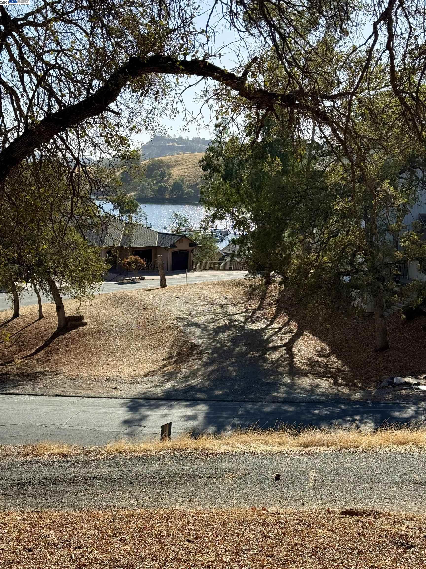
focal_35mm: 48
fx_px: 788
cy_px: 284
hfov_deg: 30.3
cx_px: 213
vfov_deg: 39.7
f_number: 1.78
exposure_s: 1/3534
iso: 80
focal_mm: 6.76
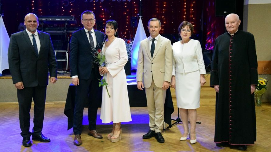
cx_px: 136
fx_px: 366
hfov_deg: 40.6
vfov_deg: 23.5
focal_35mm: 51
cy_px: 68
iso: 5600
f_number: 4.2
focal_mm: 32
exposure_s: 1/100
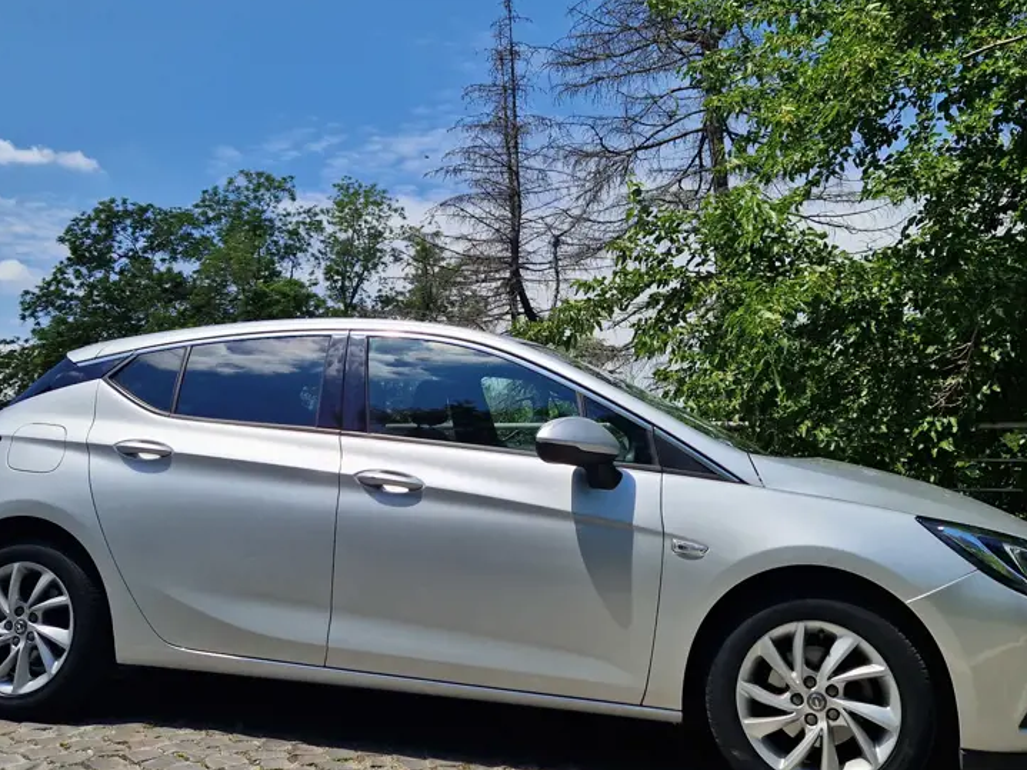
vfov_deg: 44.0
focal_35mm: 32
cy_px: 326
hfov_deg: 56.8
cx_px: 553
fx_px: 949
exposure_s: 1/2104
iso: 50
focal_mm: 5.4
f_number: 1.8
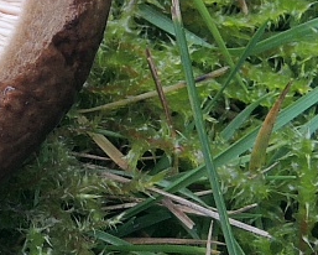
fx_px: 1573
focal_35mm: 167
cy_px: -19
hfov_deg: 11.0
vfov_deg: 9.2
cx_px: -188
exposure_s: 1/50
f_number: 7.6
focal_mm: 7.6
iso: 200
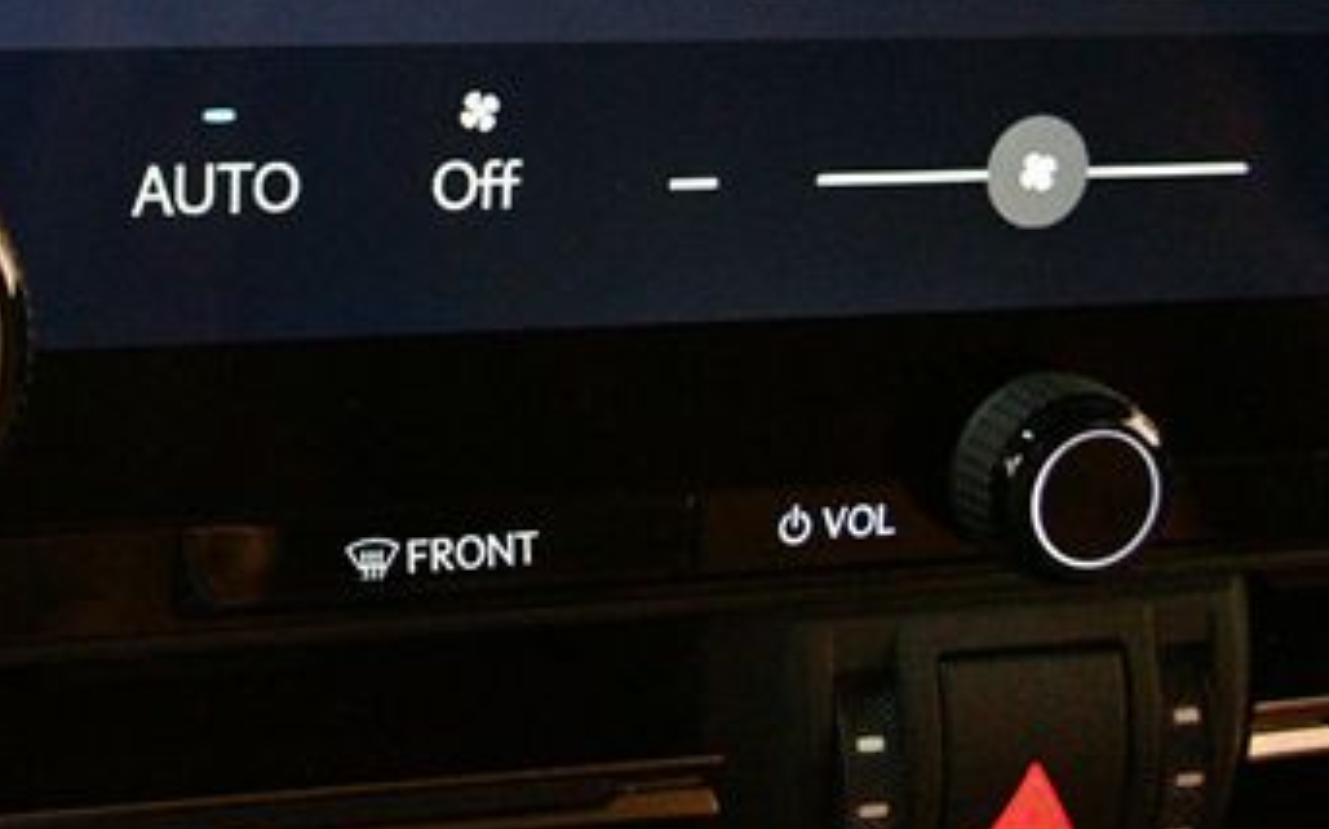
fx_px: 2064
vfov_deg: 22.1
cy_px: 62
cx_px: 151
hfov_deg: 33.9
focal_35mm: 57
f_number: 3.8
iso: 10000
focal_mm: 20
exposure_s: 1/60
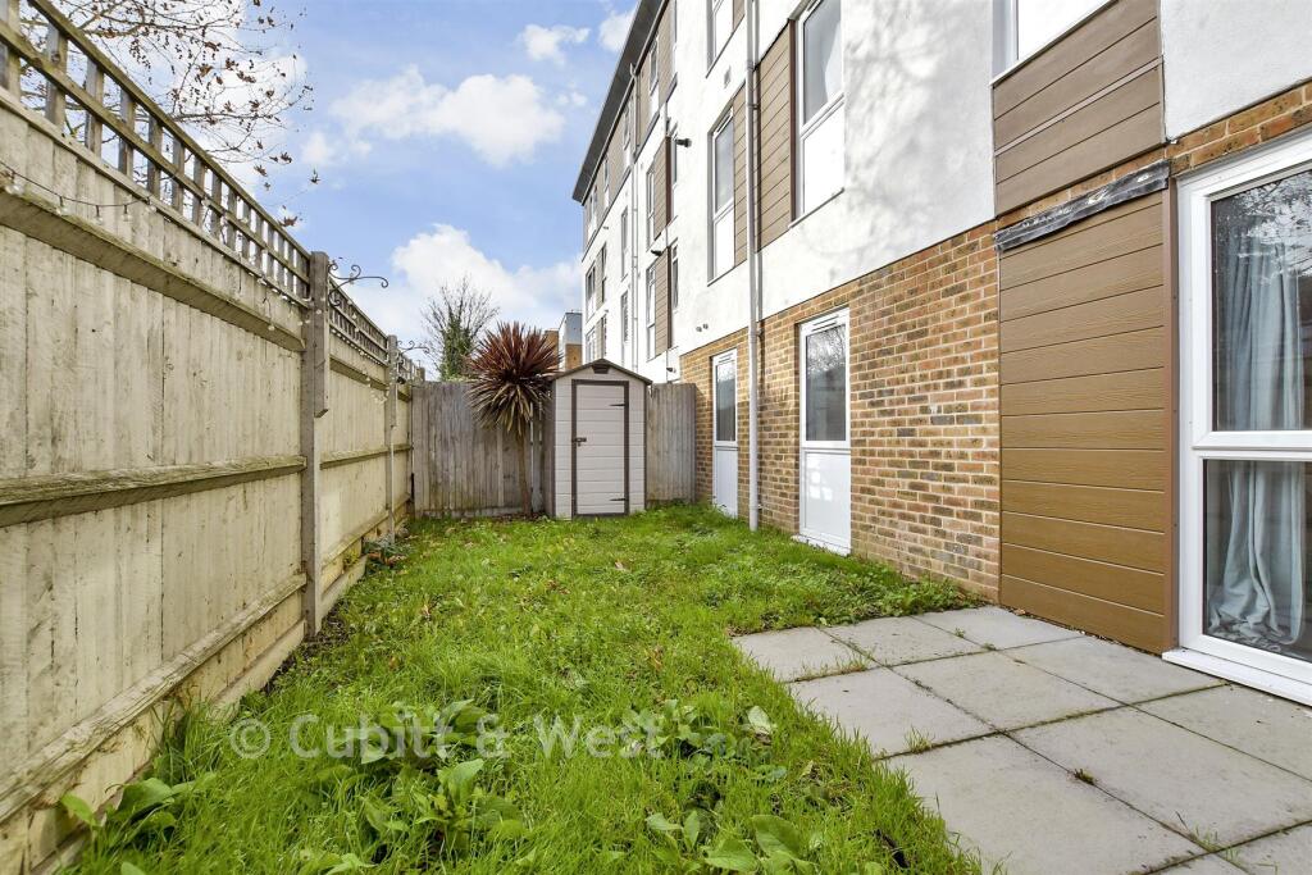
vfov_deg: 77.3
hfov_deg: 100.4
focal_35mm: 15
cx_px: 656
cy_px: 438
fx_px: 547
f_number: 8
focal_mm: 10
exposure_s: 1/100
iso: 160
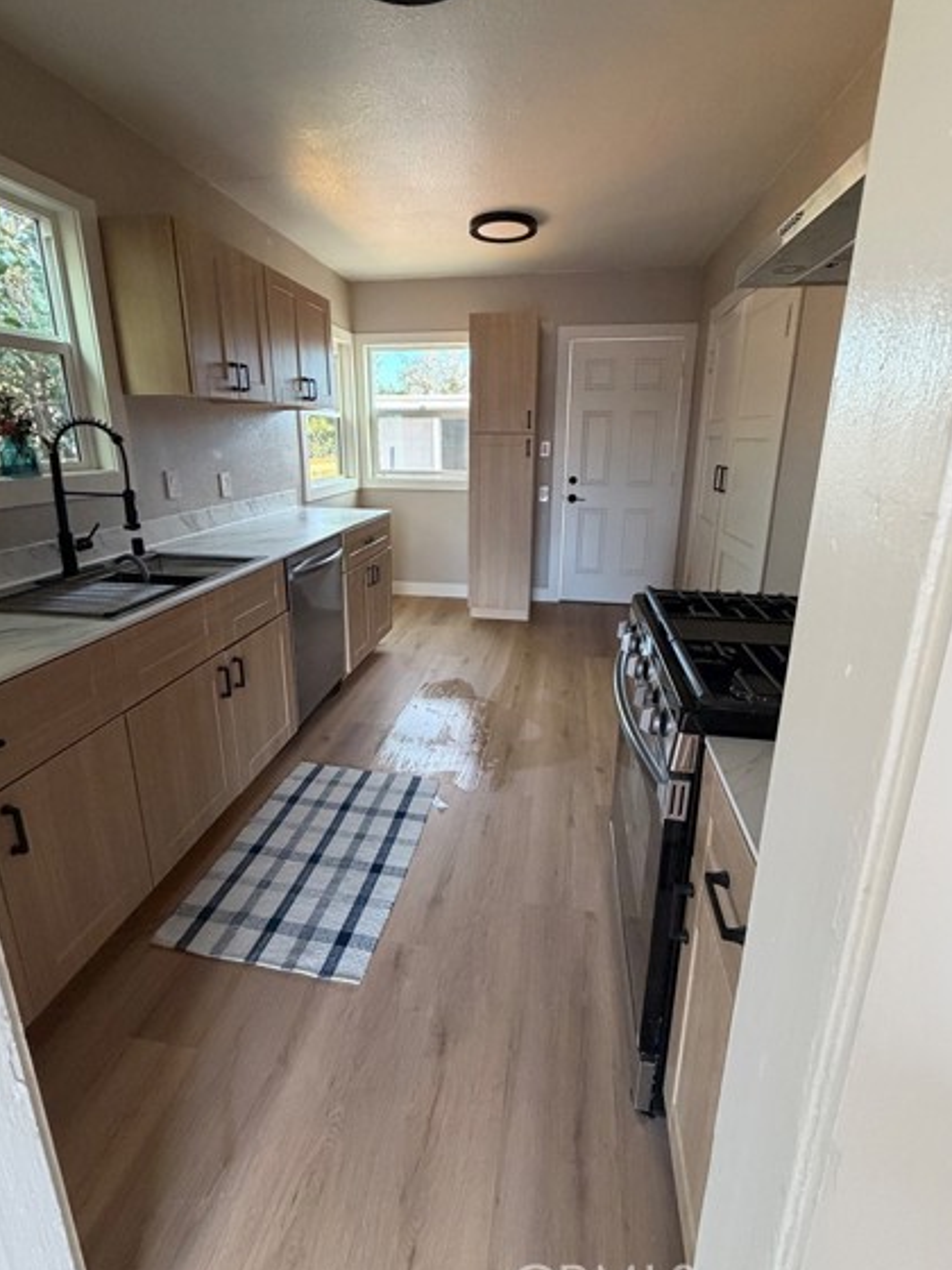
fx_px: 587
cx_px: 467
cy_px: 592
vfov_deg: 94.4
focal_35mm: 16
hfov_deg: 78.1
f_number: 2.2
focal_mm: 2.22
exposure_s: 1/71
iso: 320
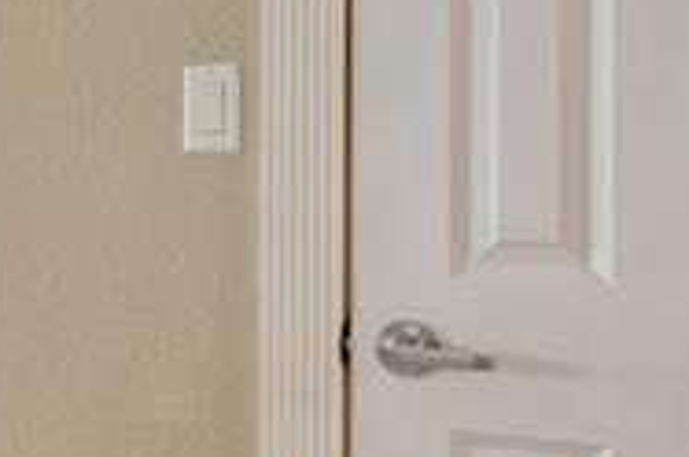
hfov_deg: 26.3
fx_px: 1146
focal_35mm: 60
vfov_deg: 22.4
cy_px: 133
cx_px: -287
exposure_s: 1/10
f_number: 8
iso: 400
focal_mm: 14
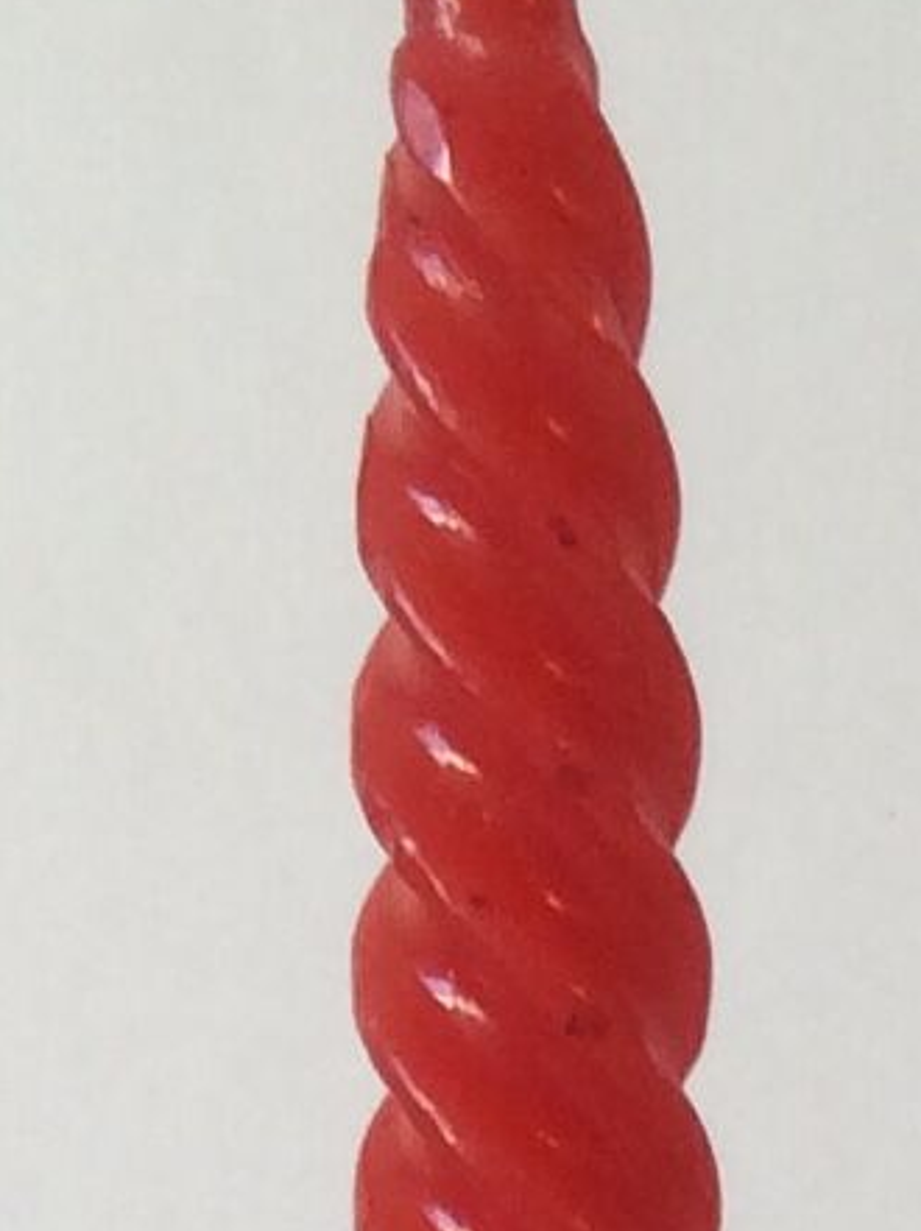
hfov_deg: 7.7
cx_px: 1398
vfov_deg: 10.1
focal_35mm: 188
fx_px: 6679
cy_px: 2063
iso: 32
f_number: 2.4
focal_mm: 3.3
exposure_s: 1/50
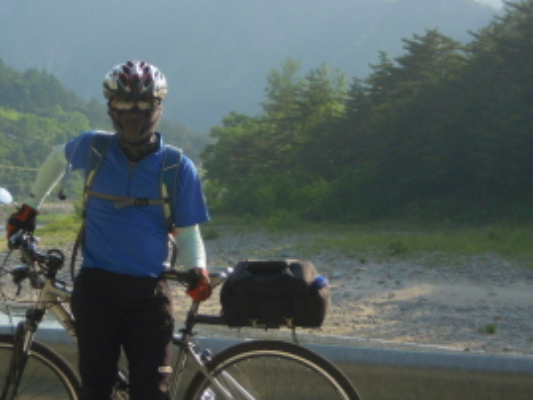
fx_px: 2203
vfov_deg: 10.4
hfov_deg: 13.7
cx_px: 115
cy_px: 156
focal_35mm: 143
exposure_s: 1/400
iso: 100
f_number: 4.4
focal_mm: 13.2
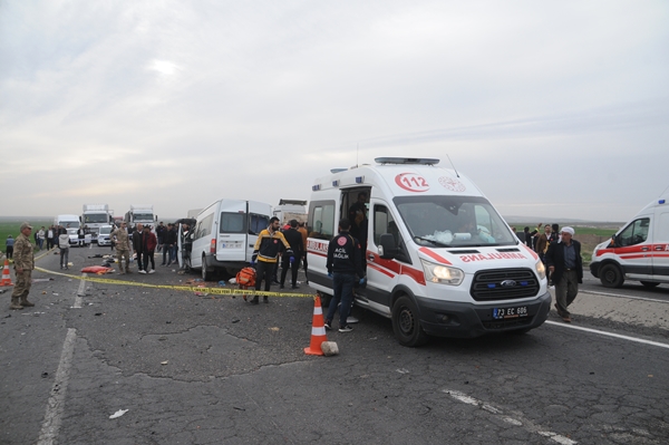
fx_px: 836
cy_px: 222
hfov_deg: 43.6
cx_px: 334
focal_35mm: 45
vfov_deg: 29.8
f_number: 10
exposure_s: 1/320
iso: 500
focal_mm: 30
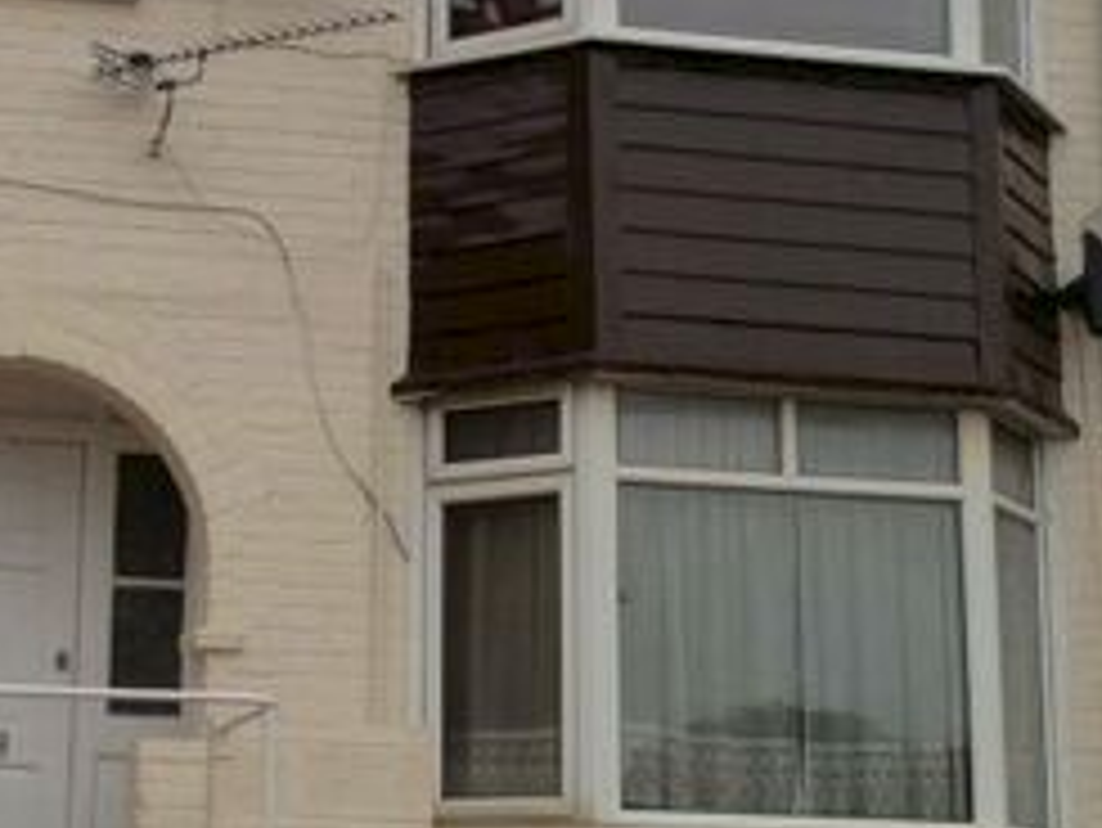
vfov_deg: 14.8
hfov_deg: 19.5
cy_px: 304
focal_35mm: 100
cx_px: 306
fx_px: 3185
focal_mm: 4.28
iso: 50
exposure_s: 1/368
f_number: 2.4
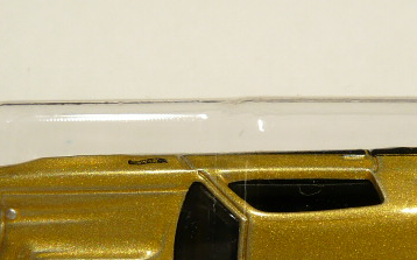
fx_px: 840
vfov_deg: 17.4
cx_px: 284
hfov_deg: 27.7
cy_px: 205
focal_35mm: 74
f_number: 2.8
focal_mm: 4.6
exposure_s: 1/80
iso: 100
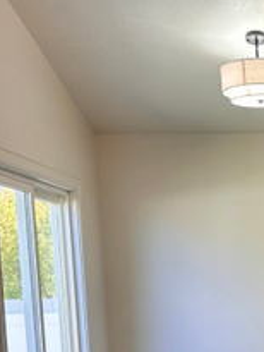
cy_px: 371
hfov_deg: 15.3
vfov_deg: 20.9
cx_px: 382
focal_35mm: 90
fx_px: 914
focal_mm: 6.86
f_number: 1.78
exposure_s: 1/185
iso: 80
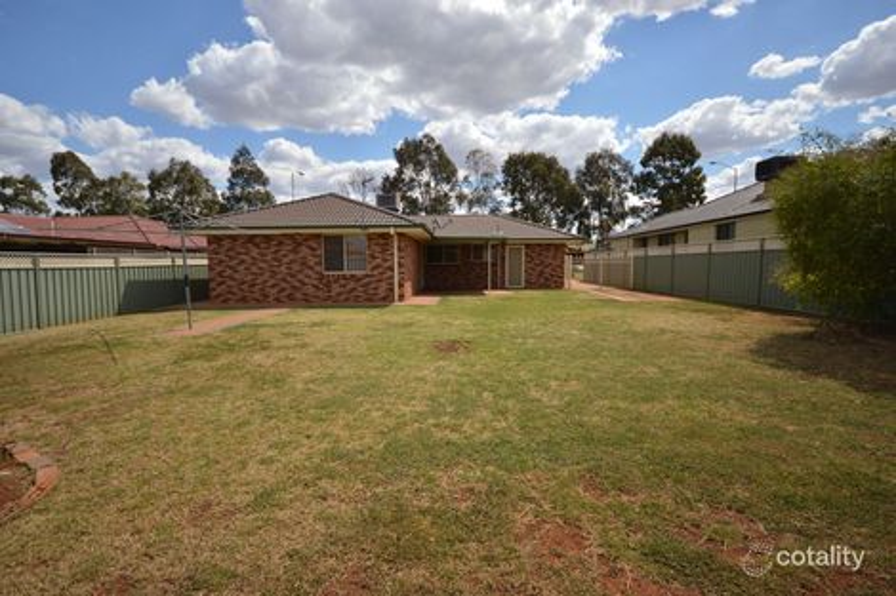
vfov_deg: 69.6
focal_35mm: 17
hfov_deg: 92.5
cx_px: 448
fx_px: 429
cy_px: 298
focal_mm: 11.5
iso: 100
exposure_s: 1/1000
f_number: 4.5
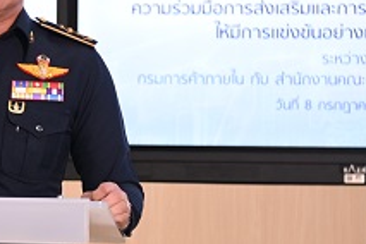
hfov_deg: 10.2
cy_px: 70
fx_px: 2033
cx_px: -25
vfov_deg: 6.9
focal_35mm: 200
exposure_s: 1/80
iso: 720
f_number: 4
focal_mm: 78
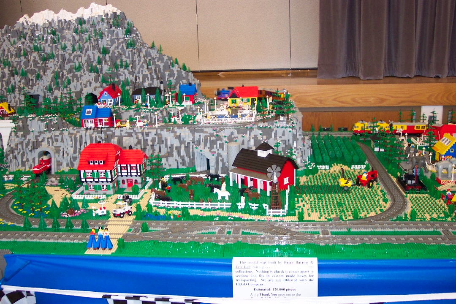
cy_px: 152
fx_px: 481
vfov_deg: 35.1
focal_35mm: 38
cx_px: 228
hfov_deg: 50.7
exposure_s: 1/30
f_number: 2.8
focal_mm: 8
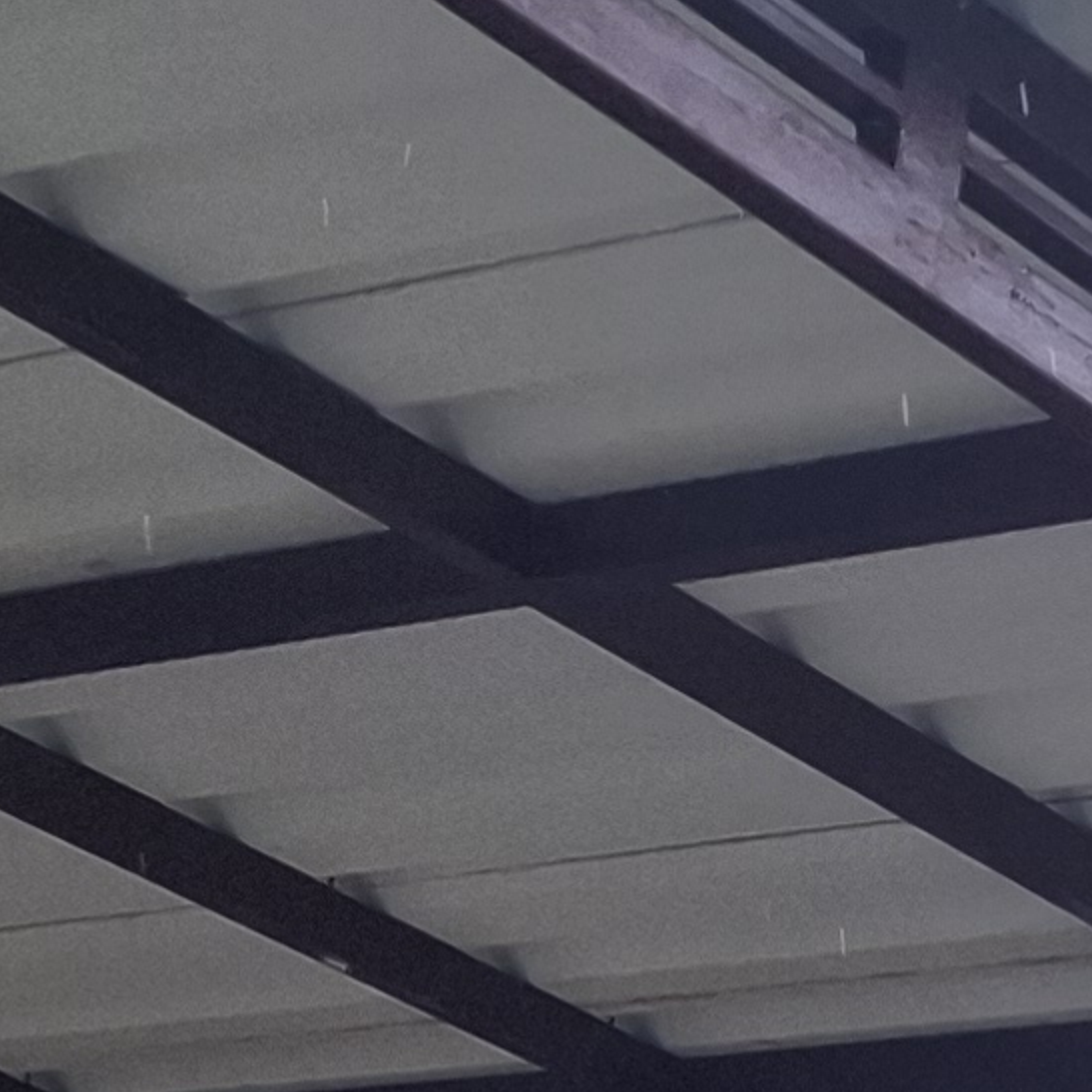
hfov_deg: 10.9
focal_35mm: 152
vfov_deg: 9.7
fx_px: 5425
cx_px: 1854
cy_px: 2924
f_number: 1.8
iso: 50
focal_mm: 5.54
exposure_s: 1/301
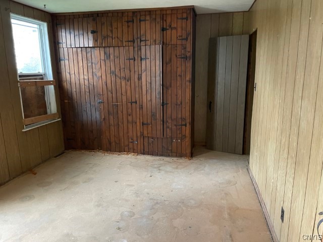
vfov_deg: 53.1
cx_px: 162
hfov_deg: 67.3
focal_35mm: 26
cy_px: 121
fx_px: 243
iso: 640
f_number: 1.6
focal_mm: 4.2
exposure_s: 1/38
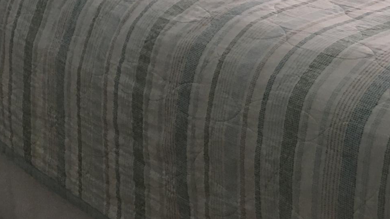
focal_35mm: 98
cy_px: -206
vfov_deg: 11.3
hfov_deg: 21.7
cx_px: 130
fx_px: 1013
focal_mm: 4.15
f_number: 2.2
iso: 25
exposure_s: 1/15
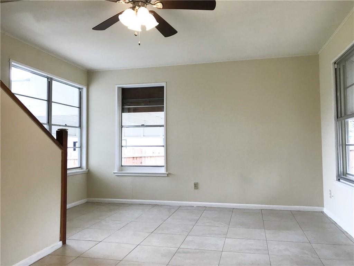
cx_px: 177
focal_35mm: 28
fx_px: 286
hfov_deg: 63.4
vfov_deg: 49.7
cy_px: 133
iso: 40
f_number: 1.8
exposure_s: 1/120
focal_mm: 3.99
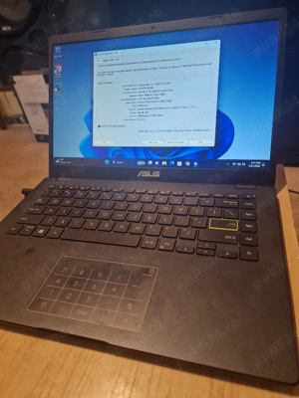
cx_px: 150
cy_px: 199
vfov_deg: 73.9
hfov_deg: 58.9
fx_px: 265
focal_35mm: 23
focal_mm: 6.4
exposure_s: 1/100
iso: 250
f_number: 1.8
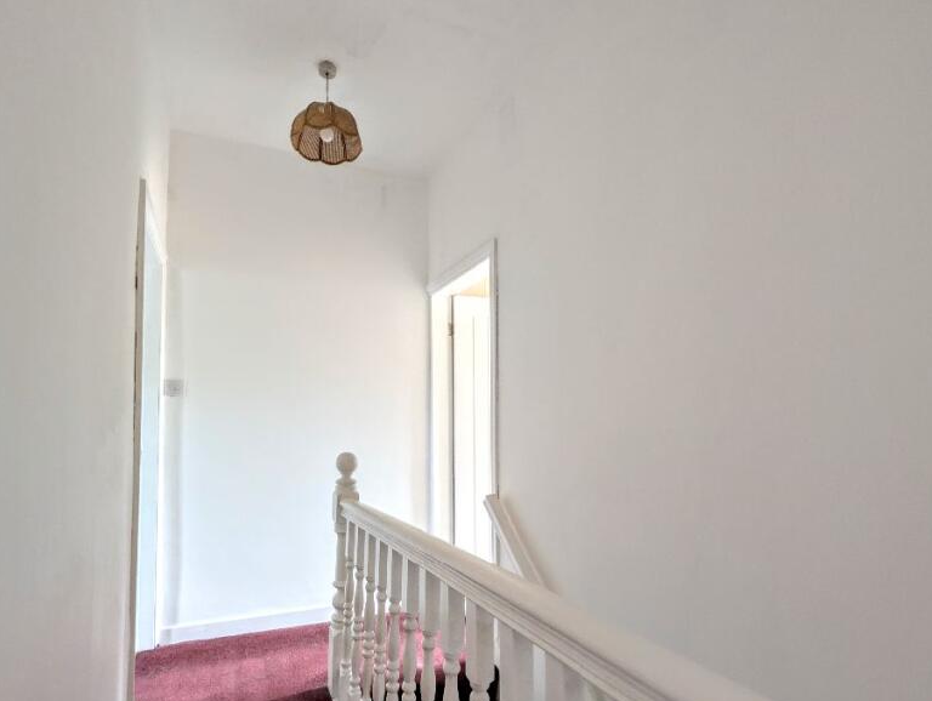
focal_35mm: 16
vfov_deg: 77.6
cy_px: 408
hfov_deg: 94.2
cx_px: 422
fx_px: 431
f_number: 1.7
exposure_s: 1/15
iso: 198
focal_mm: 2.02
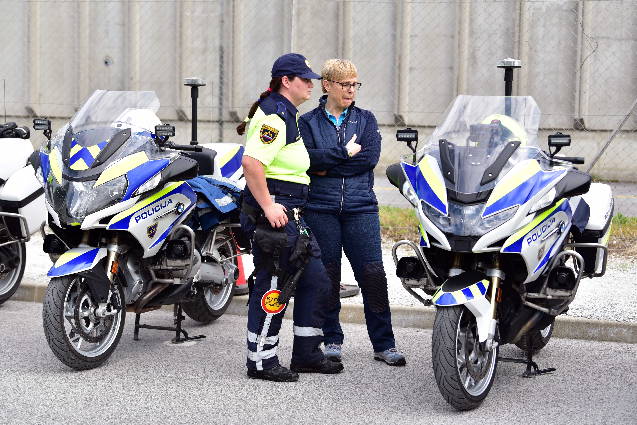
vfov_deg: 16.7
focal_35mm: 82
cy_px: 212
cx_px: 318
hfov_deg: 24.8
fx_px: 1451
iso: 500
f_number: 4
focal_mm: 82
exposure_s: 1/2000
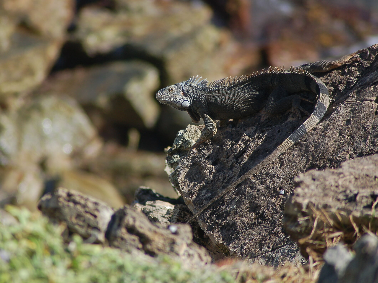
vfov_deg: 3.0
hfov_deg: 4.1
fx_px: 5339
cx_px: 177
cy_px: 141
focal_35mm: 489
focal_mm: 300
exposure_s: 1/800
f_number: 5.6
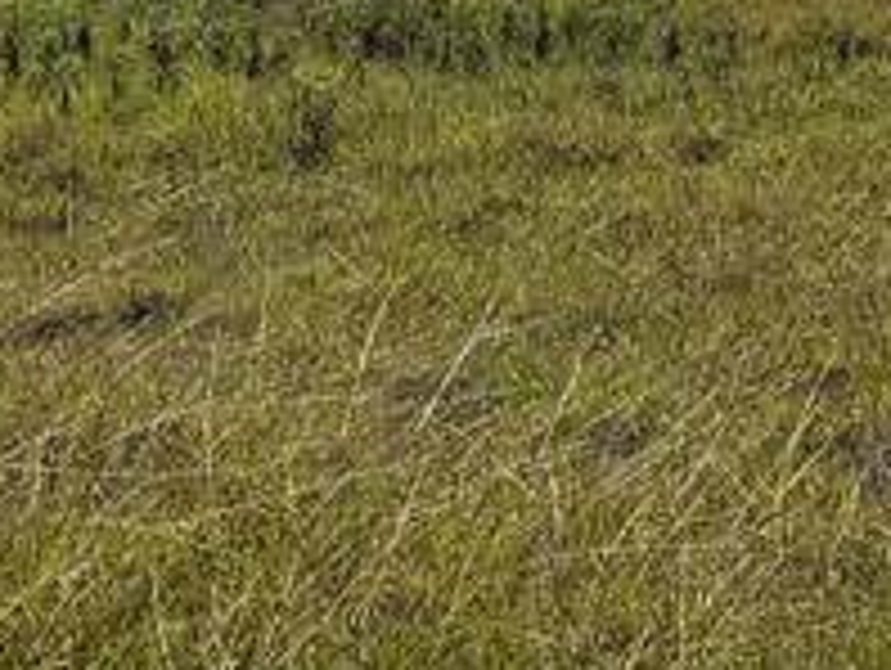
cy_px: -360
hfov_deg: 15.8
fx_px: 3196
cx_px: 621
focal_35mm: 124
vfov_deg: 11.4
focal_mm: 6.76
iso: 80
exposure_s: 1/9009
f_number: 1.78
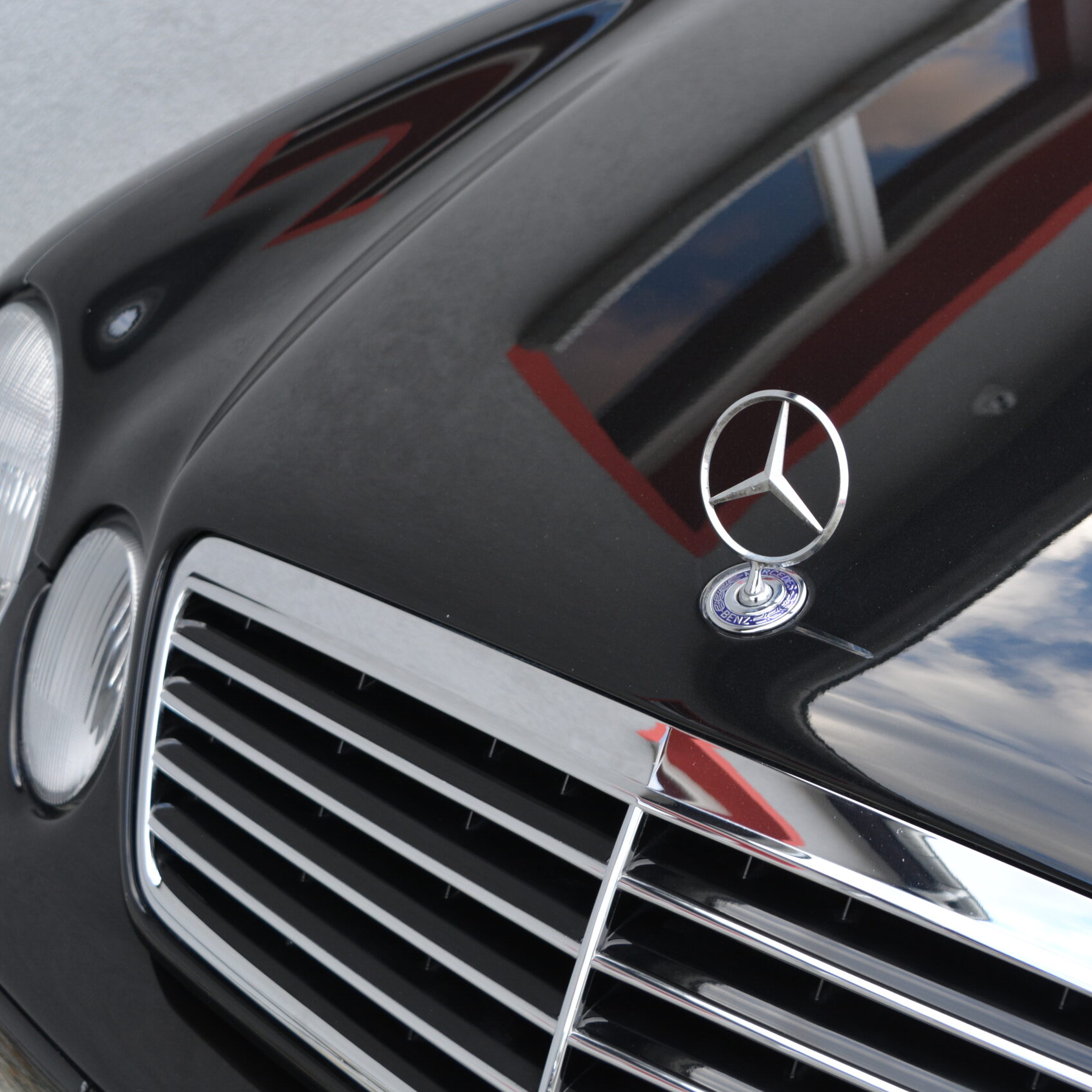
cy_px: 546
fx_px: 2070
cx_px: 692
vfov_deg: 29.6
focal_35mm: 58
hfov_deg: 29.4
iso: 360
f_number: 5.6
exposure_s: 1/125
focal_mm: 30
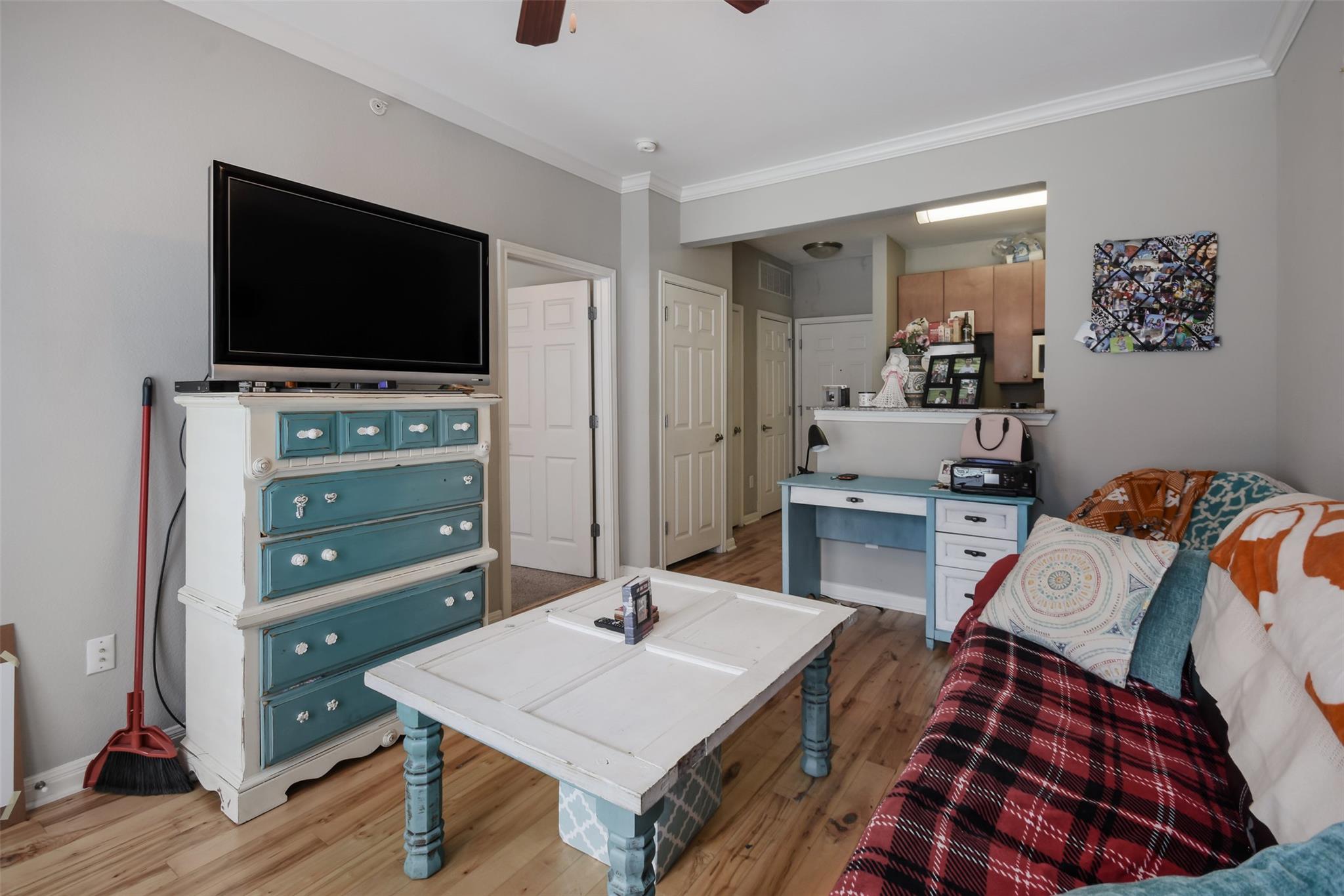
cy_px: 448
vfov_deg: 77.3
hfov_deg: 100.4
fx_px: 560
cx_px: 672
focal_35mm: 15
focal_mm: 10
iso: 200
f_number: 8
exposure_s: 1/6
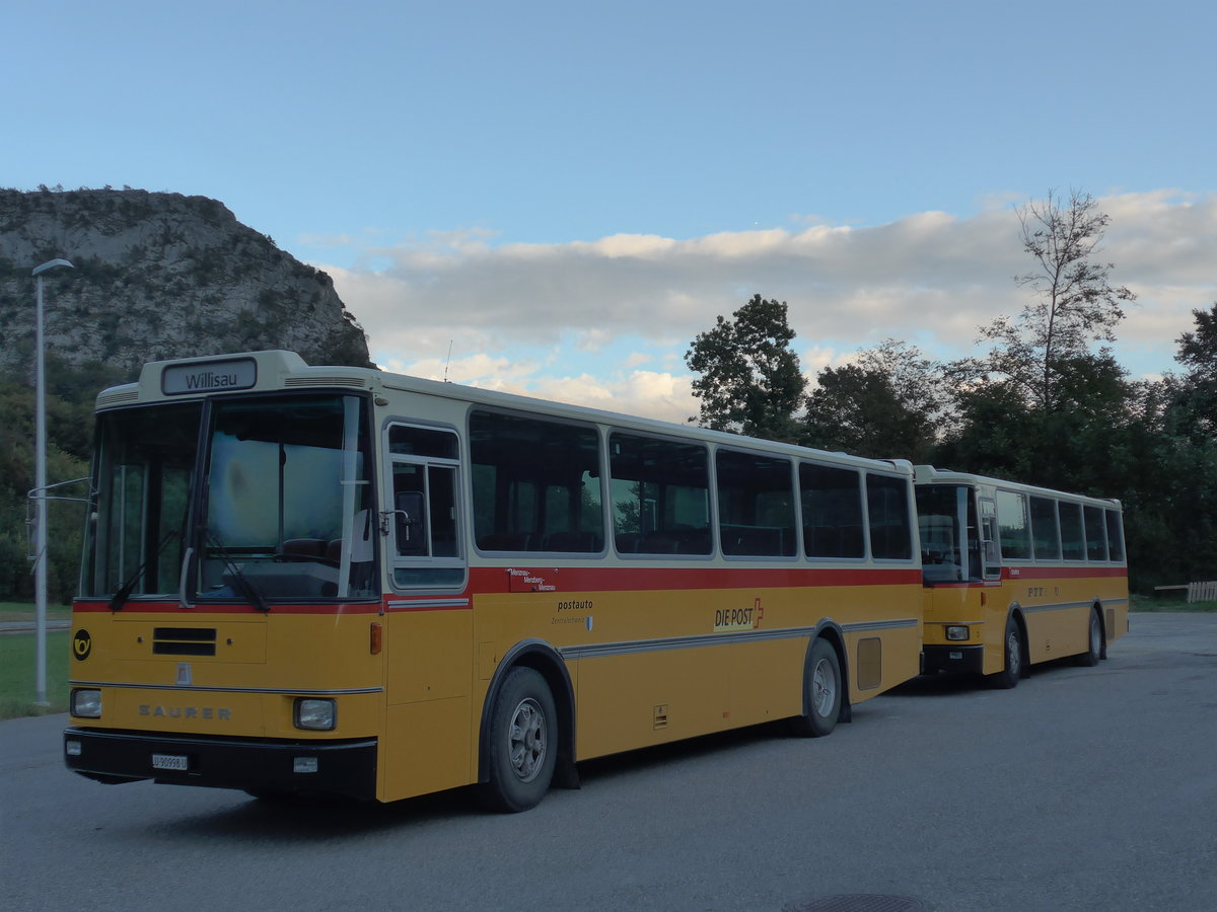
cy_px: 456
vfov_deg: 31.5
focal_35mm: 46
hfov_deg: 41.2
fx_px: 1617
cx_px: 608
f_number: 3
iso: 160
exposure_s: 1/640
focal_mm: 9.5
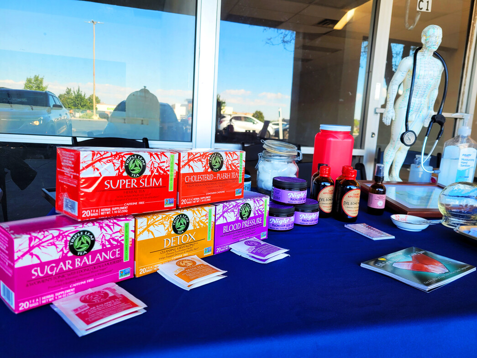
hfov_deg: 67.3
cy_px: 179
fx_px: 358
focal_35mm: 26
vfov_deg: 53.1
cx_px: 238
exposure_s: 1/165
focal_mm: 5.4
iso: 40
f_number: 1.8
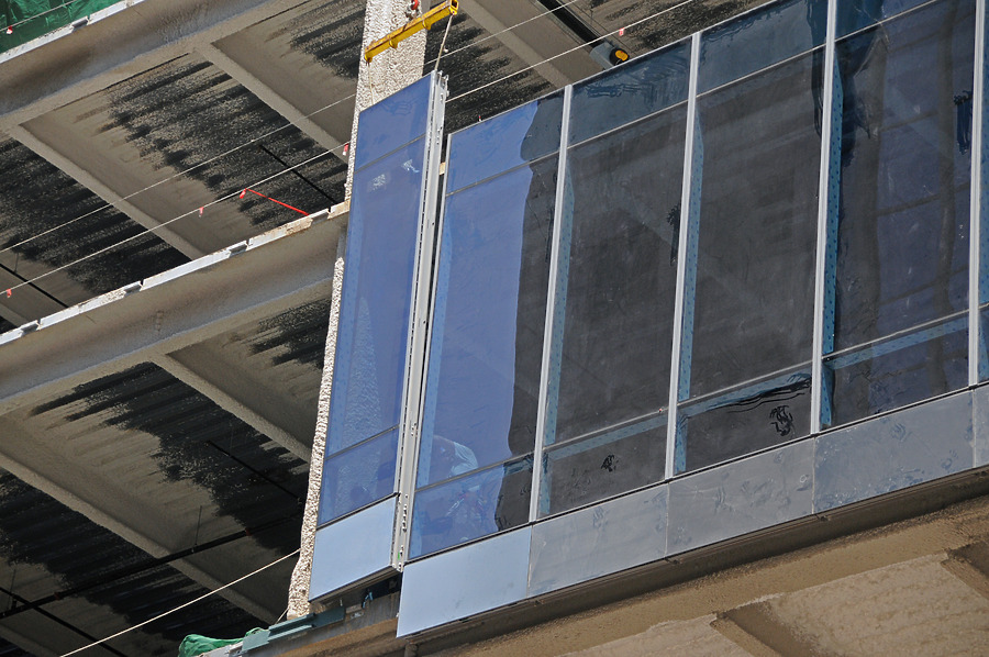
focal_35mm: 123
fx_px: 3375
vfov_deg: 11.1
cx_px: 494
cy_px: 328
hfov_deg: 16.7
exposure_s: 1/1600
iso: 640
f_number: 5
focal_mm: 82
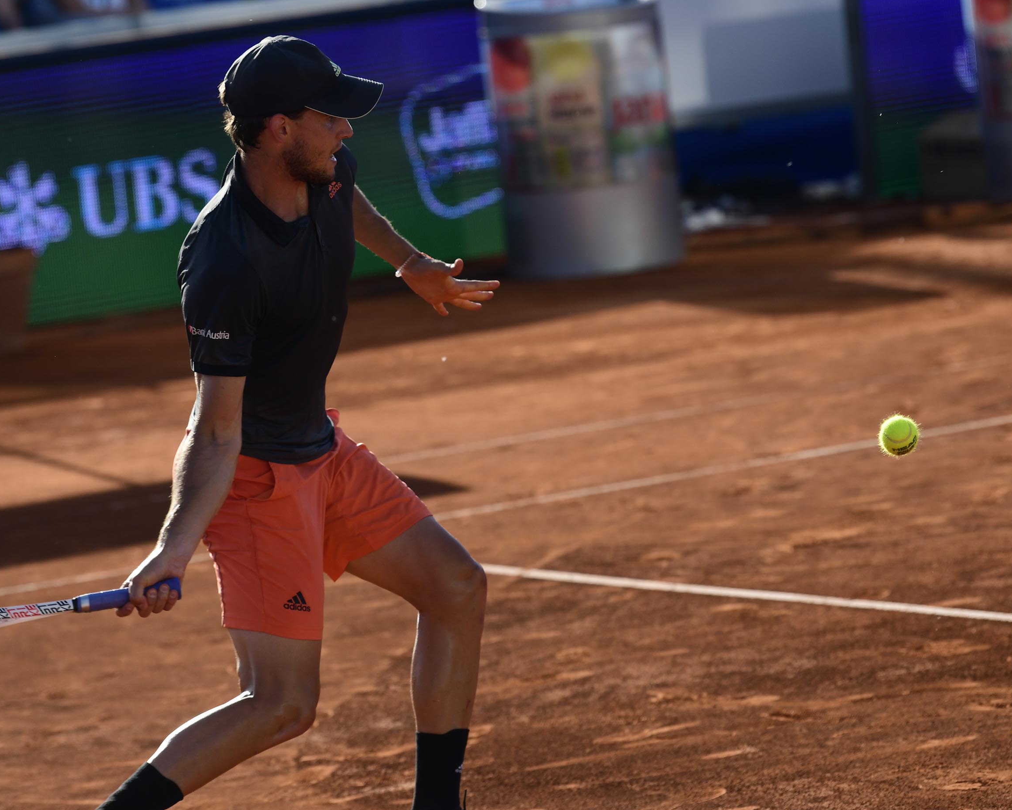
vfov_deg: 7.2
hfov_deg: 9.0
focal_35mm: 214
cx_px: 418
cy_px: 401
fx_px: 6410
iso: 320
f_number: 4
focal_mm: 175
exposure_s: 1/2500
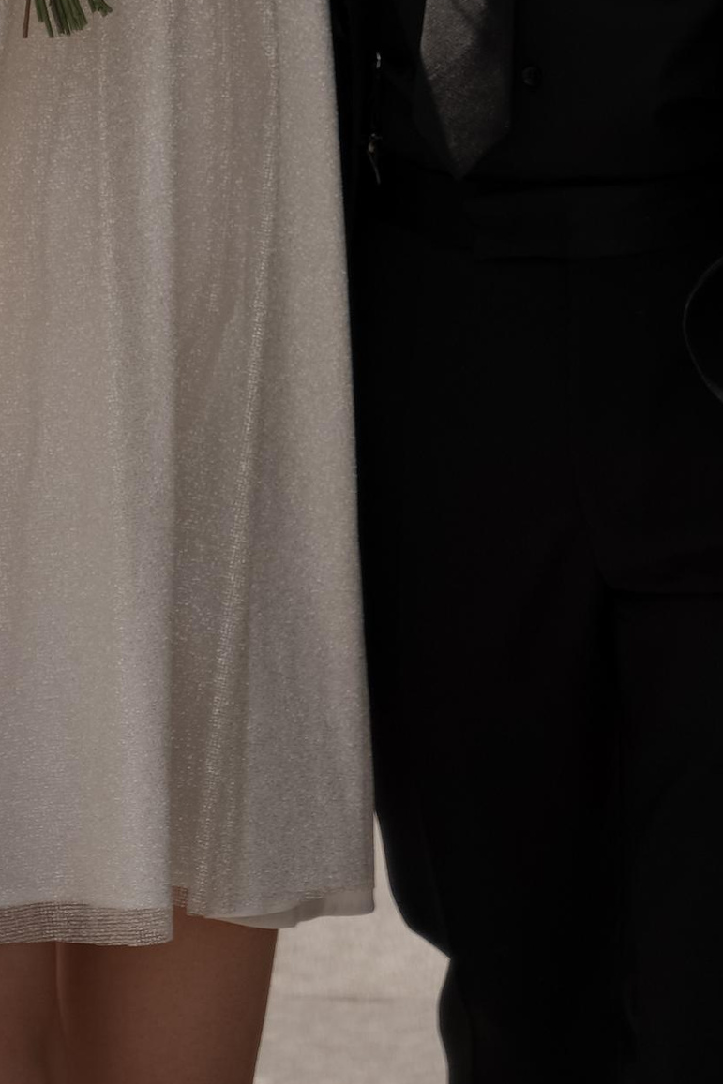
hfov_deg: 6.0
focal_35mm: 229
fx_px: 6900
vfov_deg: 8.7
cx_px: -14
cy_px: -674
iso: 80
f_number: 2.8
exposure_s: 1/4000
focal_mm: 69
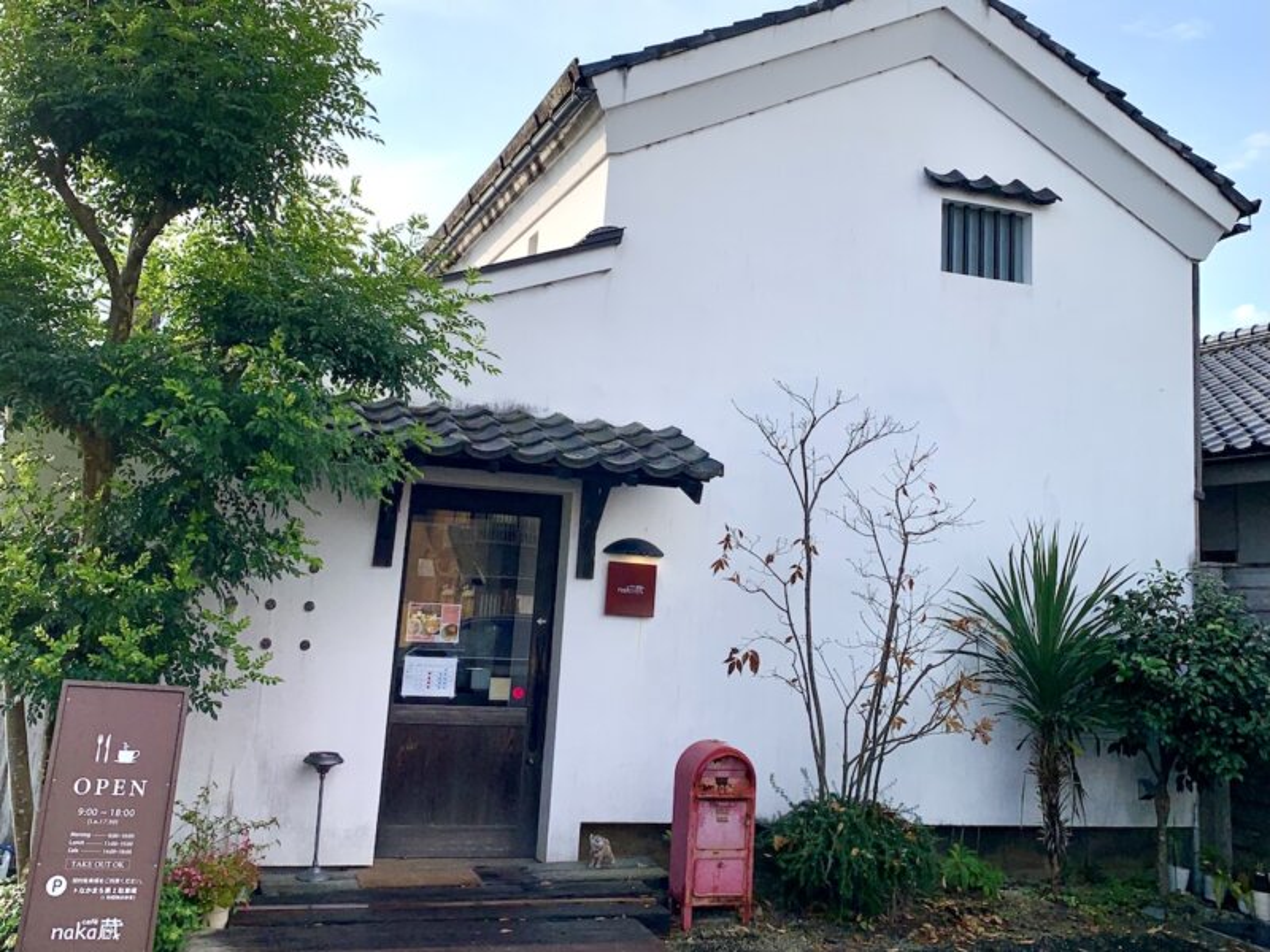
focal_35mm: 26
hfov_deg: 67.3
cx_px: 635
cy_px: 476
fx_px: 954
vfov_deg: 53.1
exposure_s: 1/2545
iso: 25
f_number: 1.8
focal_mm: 4.25
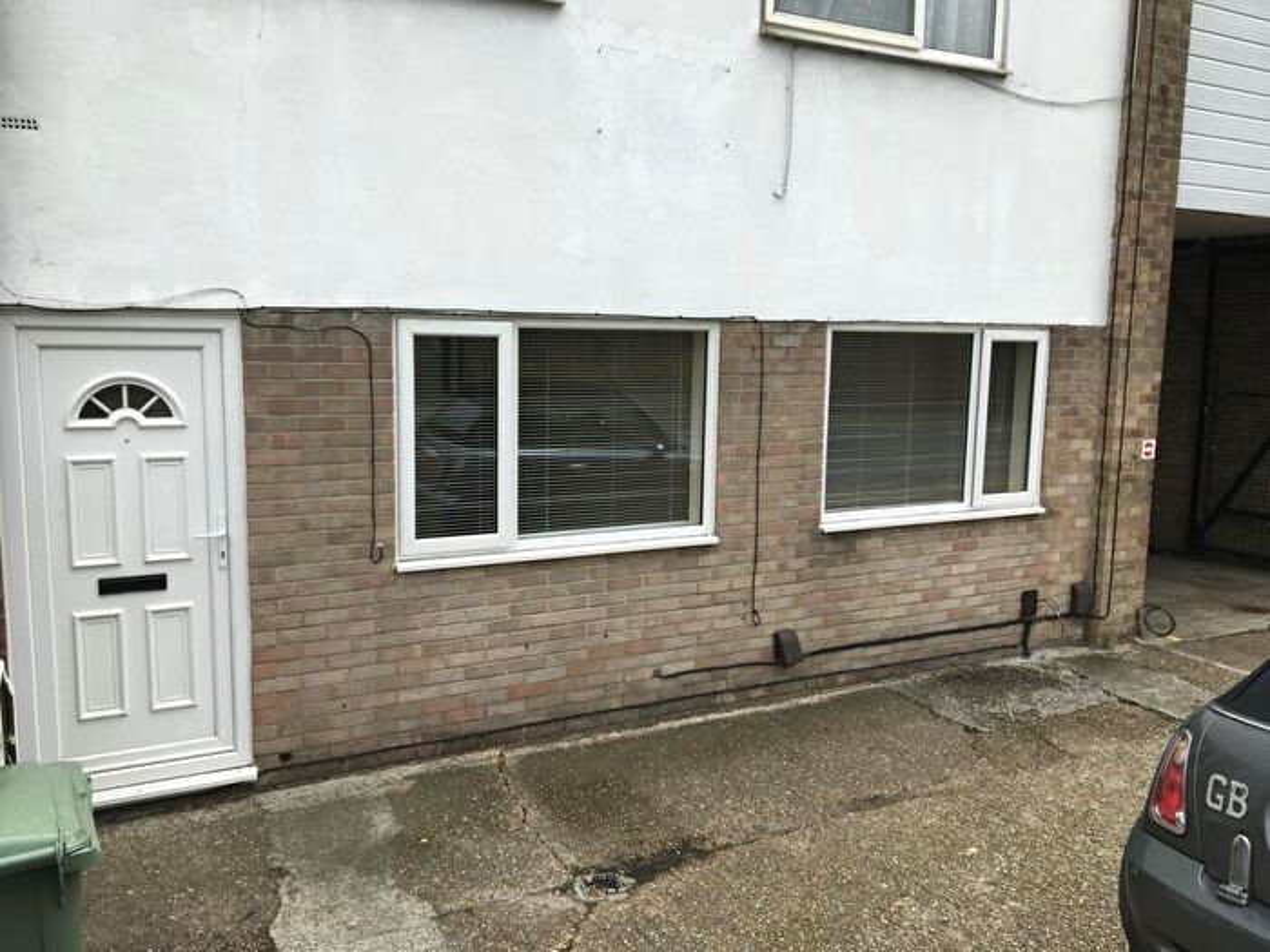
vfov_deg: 48.2
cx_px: 635
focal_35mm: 29
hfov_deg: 61.7
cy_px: 476
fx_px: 1064
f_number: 2.2
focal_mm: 4.15
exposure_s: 1/999
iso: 25
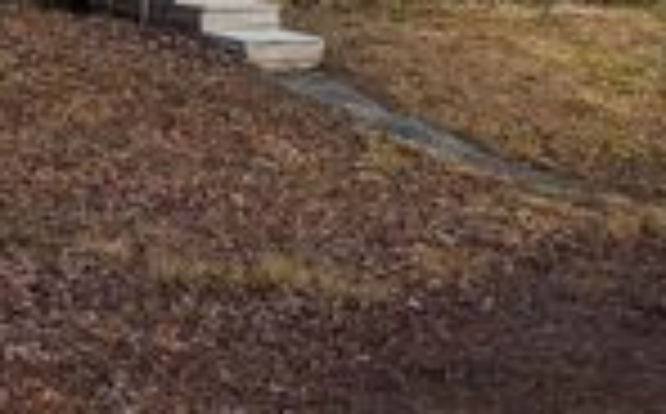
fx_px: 1559
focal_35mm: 86
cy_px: -205
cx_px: 76
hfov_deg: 23.5
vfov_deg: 14.2
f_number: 1.85
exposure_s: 1/797
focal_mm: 6.81
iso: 49
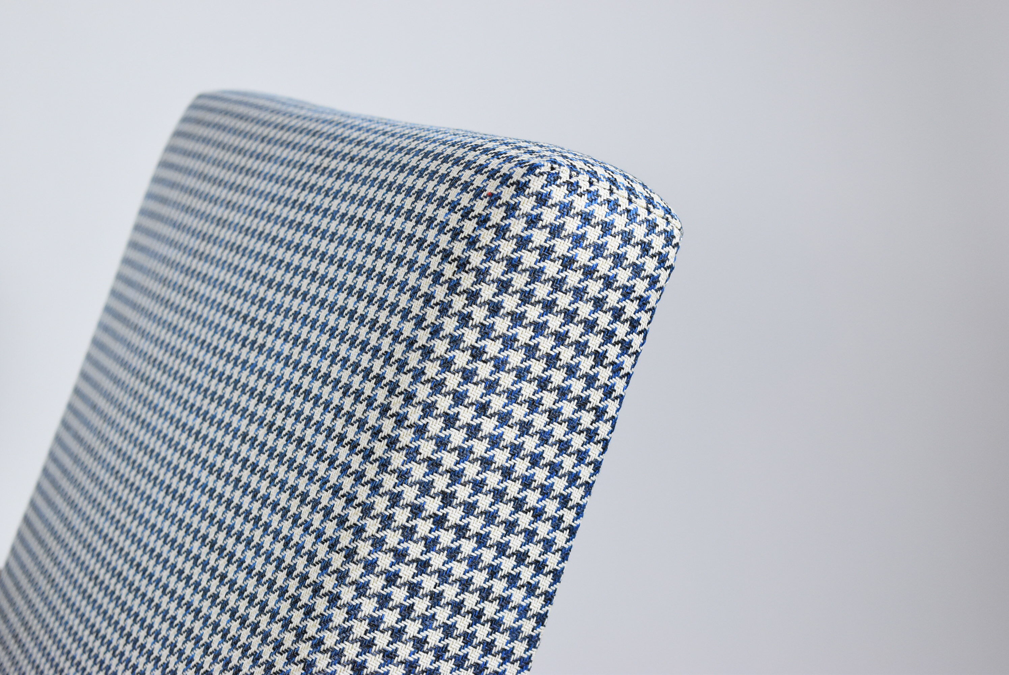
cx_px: 504
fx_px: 2314
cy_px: 338
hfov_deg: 24.6
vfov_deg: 16.6
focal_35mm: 82
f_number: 5.6
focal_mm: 55
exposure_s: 1/125
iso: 1100
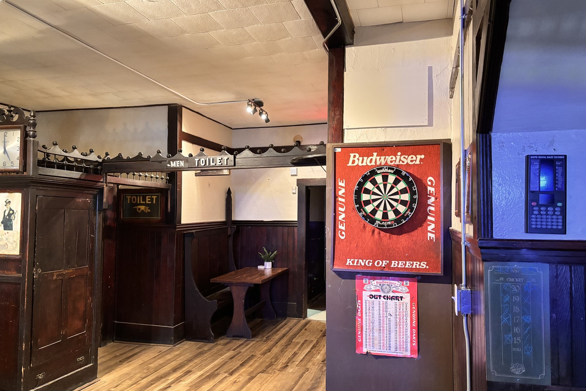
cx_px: 287
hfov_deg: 65.5
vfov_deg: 46.4
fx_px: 456
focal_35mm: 28
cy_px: 194
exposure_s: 1/24
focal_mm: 5.96
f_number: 1.6
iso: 1000
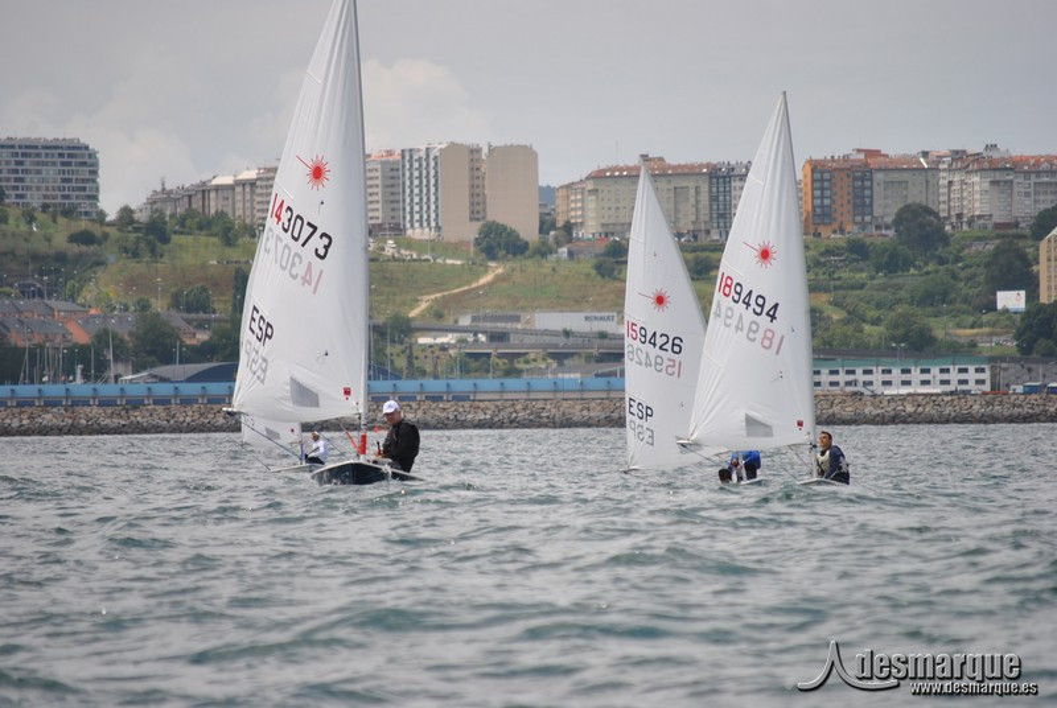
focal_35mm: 300
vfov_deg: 4.6
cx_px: 528
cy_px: 354
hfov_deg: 6.9
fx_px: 8821
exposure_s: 1/500
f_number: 5.6
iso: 100
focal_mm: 200
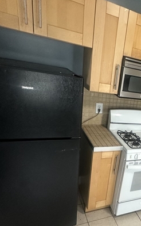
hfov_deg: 38.1
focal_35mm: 29
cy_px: 146
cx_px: 143
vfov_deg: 63.4
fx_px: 178
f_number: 2.2
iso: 200
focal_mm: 2.22
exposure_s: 1/60
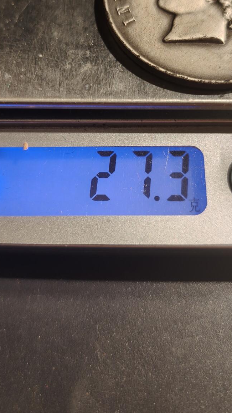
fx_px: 426
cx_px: 116
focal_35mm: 39
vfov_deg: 50.7
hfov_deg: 30.4
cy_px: 137
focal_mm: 6.06
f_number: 1.6
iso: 250
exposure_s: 1/200
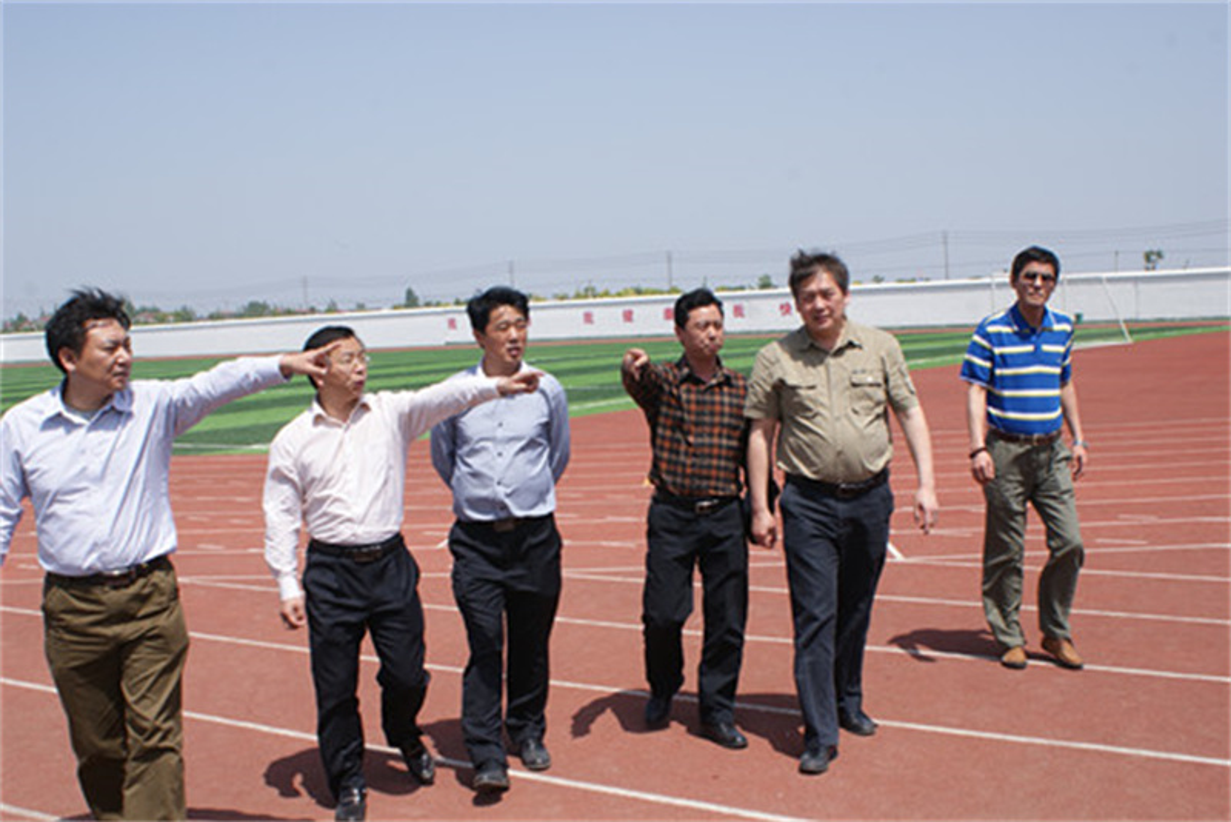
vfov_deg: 31.9
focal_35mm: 42
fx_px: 1437
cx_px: 616
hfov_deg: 46.4
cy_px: 411
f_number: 11
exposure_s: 1/100
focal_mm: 28
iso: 100
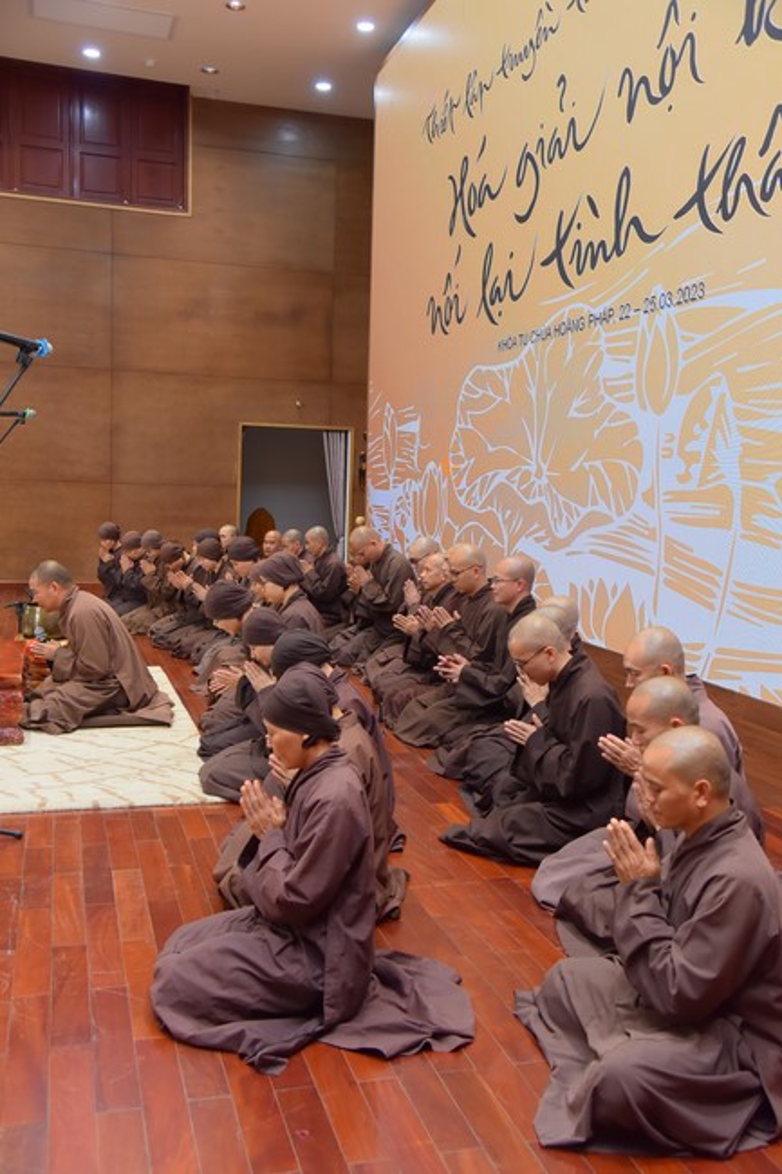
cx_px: 391
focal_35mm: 38
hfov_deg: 35.0
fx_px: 1239
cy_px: 587
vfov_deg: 50.7
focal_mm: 38
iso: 1600
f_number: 5.6
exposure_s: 1/125
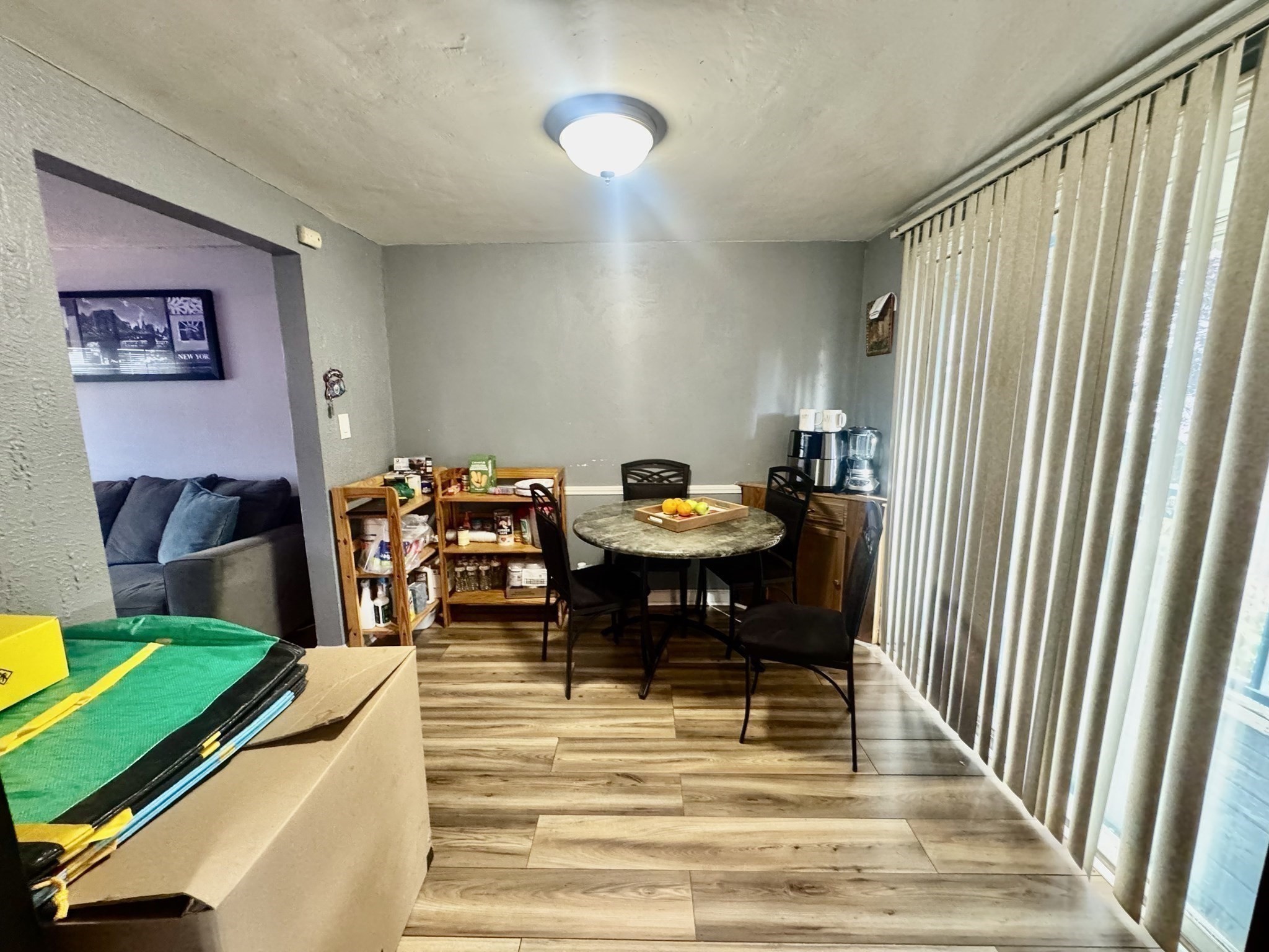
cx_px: 634
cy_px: 476
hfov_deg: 102.1
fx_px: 513
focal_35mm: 14
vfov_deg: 85.7
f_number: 2.2
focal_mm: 2.22
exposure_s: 1/60
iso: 1000
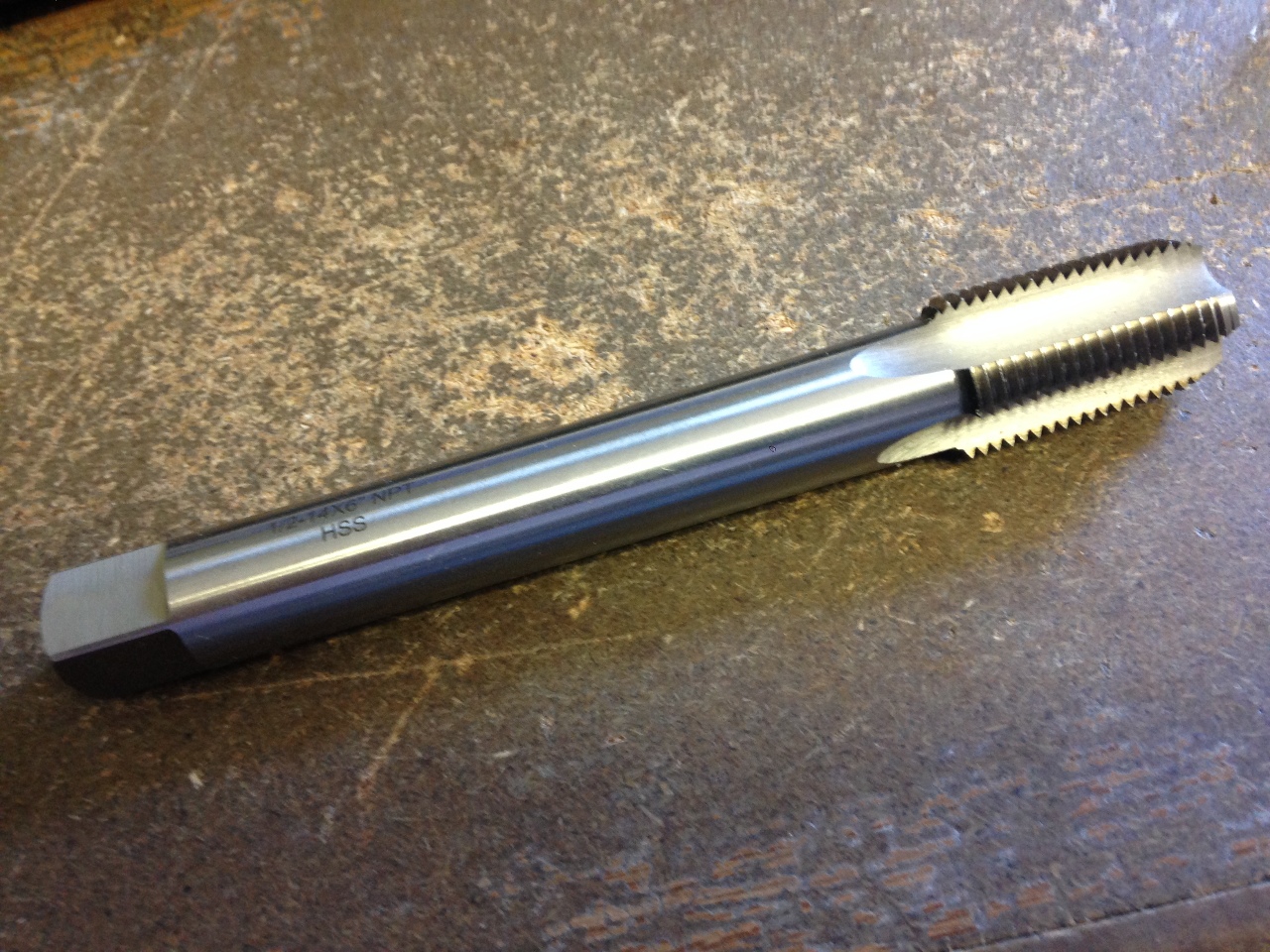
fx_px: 1211
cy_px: 476
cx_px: 635
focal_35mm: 33
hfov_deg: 55.4
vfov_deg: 42.9
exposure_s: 1/20
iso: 160
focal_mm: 4.12
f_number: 2.4
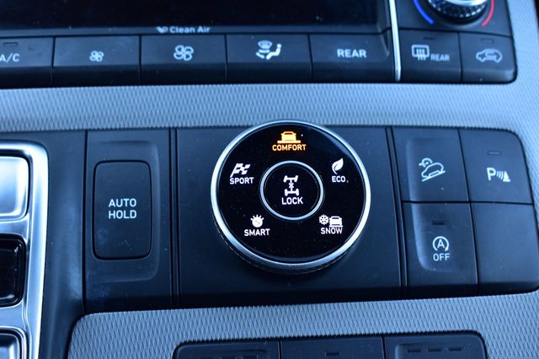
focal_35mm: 57
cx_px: 270
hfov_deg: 35.1
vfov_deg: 23.8
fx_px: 853
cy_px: 180
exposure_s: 1/15
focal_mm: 38
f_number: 6.3
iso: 400
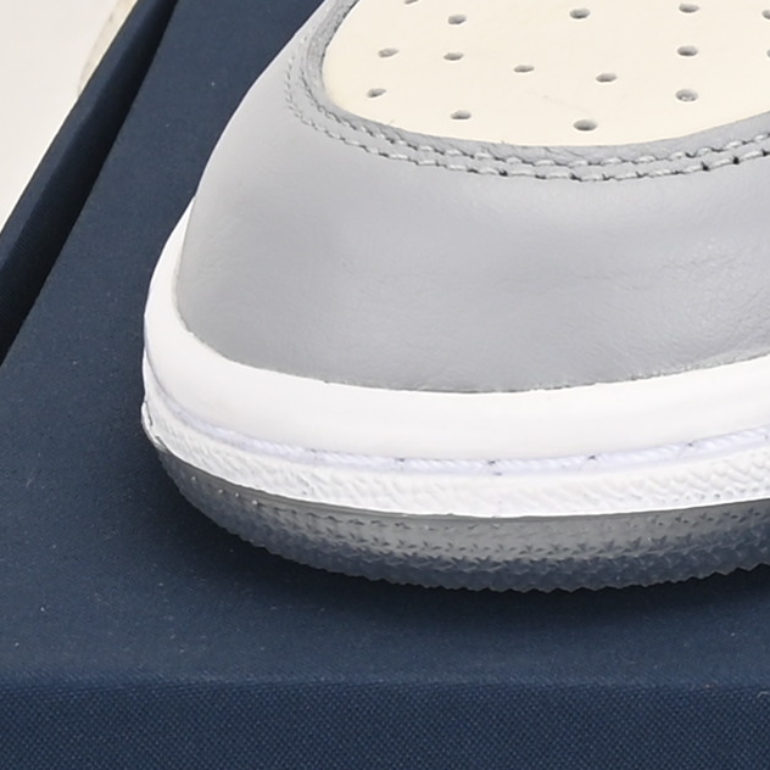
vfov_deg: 5.1
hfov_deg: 5.0
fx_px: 8557
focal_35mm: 340
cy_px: 127
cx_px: 2029
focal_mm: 42
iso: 100
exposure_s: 1/200
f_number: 11
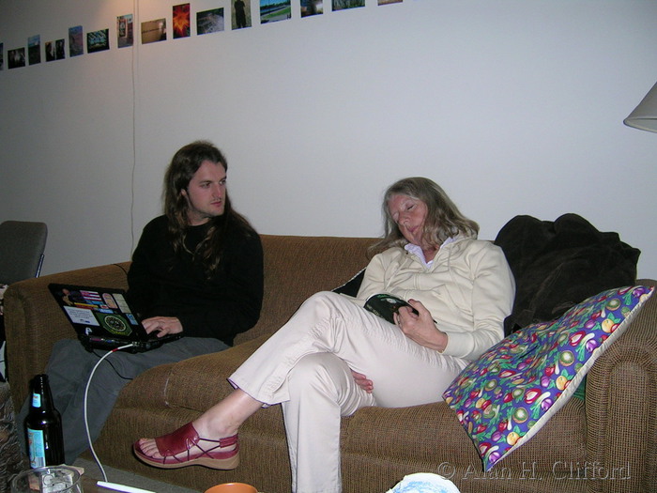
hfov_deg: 52.6
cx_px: 328
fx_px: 664
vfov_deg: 40.7
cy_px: 246
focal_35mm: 35
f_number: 2.8
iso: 92
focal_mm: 5.4
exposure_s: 1/60
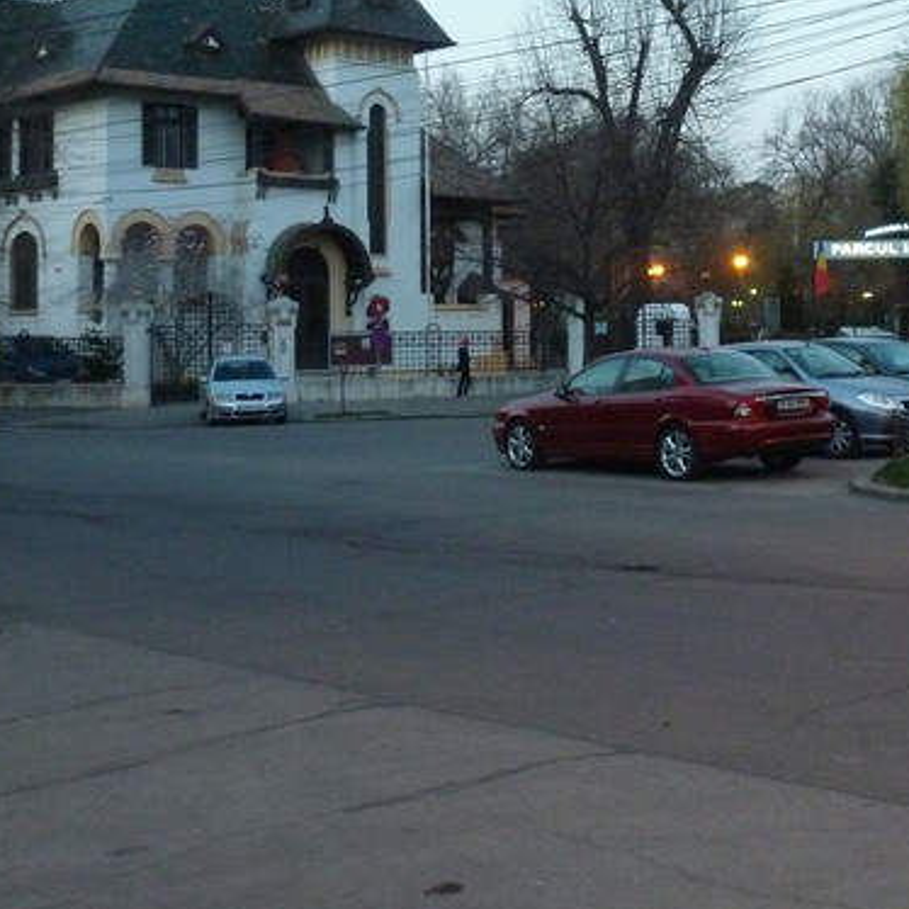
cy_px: 236
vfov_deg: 31.7
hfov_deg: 31.5
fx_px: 1575
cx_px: 712
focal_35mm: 53
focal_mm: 5
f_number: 3.5
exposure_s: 1/25
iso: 400
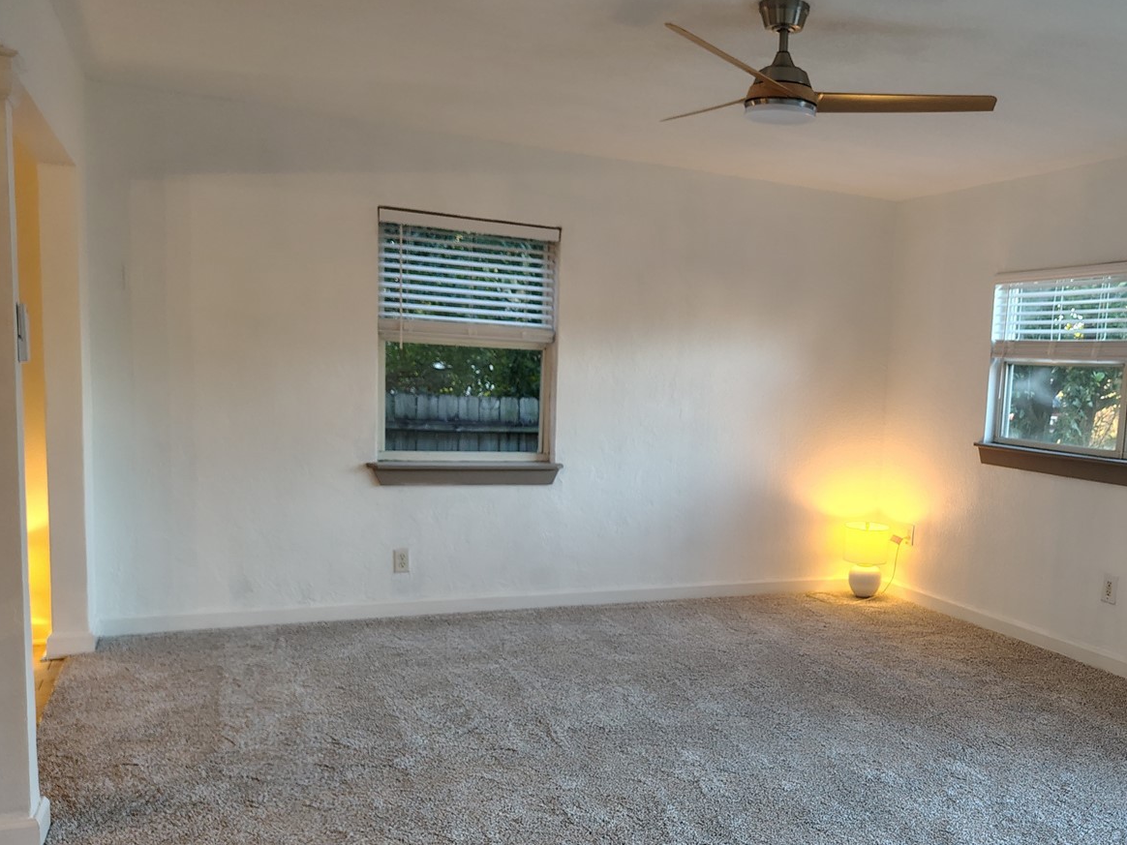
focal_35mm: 33
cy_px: 528
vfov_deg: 42.6
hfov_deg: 54.4
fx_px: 1074
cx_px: 741
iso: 641
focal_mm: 5.56
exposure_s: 1/120
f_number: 1.8
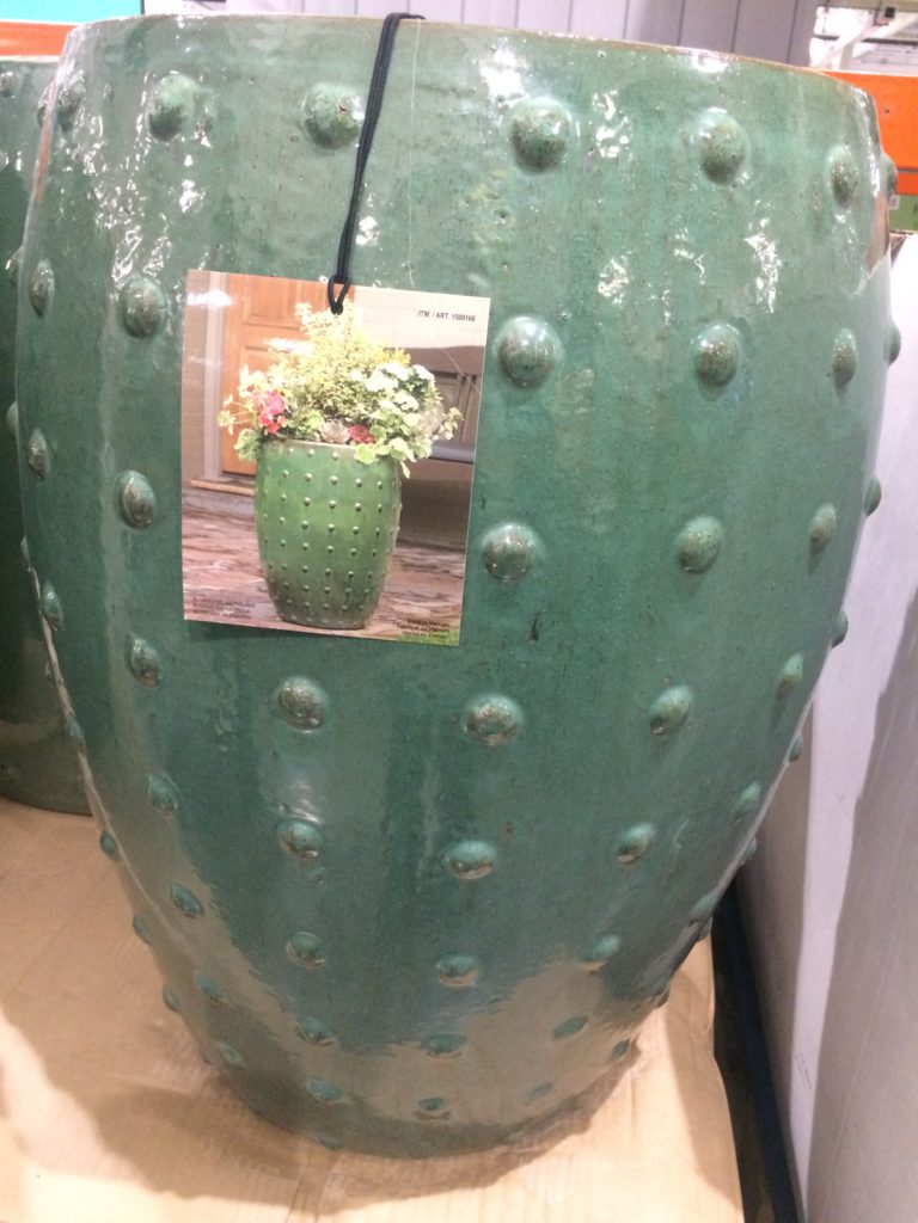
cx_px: 459
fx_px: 1025
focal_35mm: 29
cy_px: 612
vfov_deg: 61.7
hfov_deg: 48.2
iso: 250
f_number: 2.2
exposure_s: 1/30
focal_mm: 4.15
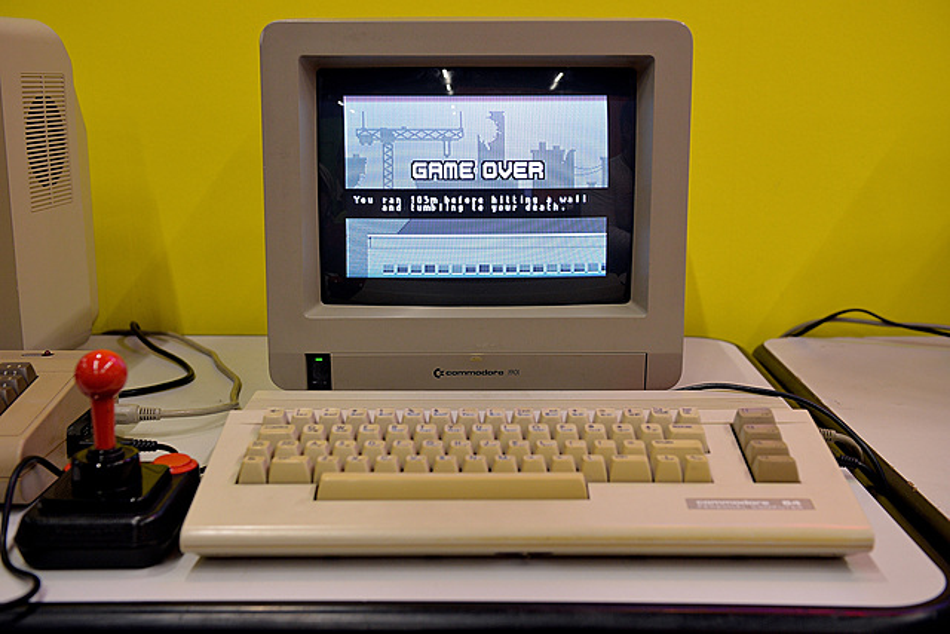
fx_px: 1161
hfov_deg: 44.5
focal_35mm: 44
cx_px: 475
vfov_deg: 30.5
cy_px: 317
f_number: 4.5
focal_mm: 44
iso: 1600
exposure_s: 1/80
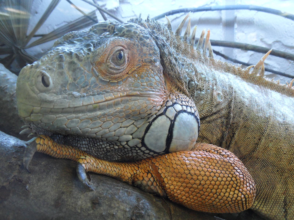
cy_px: 110
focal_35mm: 32
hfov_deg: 56.8
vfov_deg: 44.2
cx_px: 147
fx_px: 272
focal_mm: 5.3
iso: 200
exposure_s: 1/30
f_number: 3.4
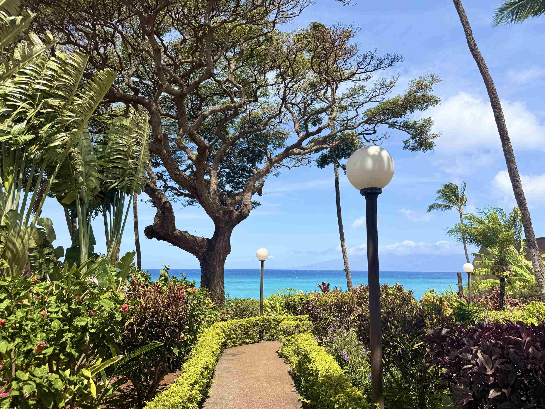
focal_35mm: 25
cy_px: 209
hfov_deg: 69.4
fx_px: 394
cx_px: 271
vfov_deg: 54.9
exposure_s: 1/4673
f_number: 1.78
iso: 80
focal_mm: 6.76
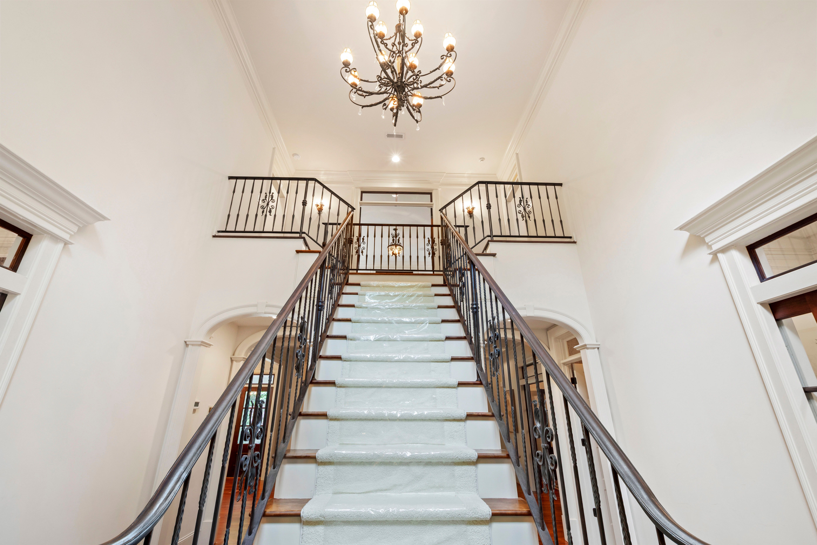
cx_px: 408
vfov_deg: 77.3
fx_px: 340
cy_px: 272
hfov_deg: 100.4
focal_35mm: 15
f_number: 8
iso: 100
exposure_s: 1/2.5
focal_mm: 10
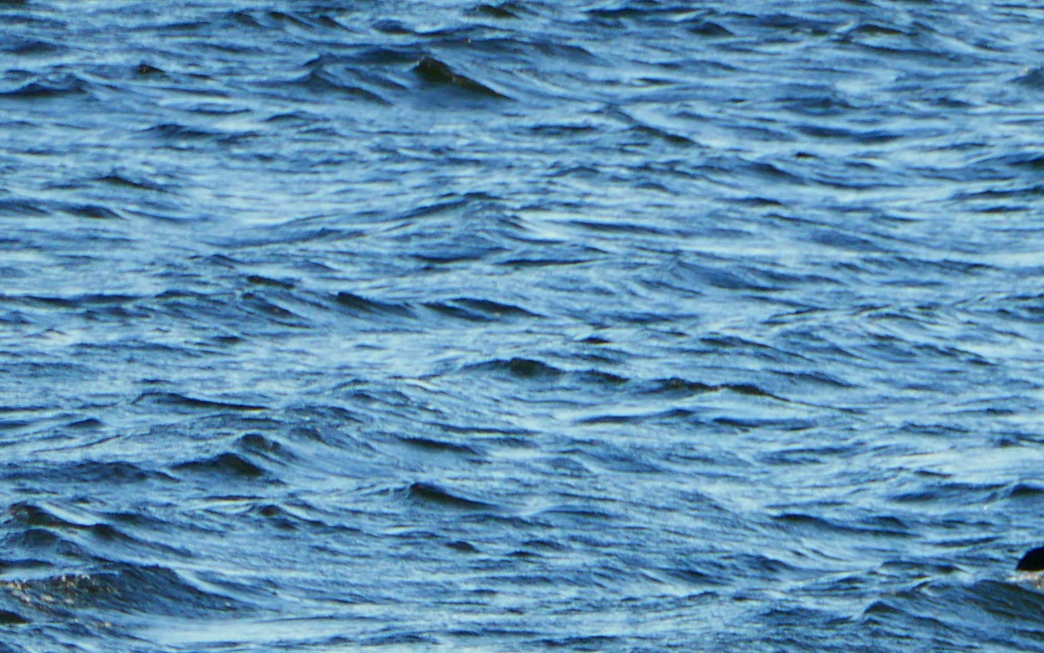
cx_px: 1460
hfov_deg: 2.8
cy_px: 859
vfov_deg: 1.8
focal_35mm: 743
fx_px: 21143
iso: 160
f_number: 5.9
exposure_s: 1/125
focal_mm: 91
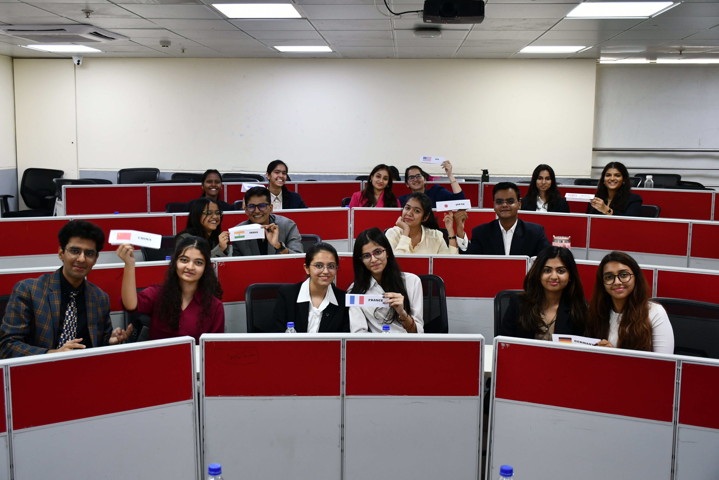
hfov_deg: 49.6
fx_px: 779
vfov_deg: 34.2
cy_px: 240
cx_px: 360
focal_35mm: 39
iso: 900
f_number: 3.8
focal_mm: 26
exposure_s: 1/125
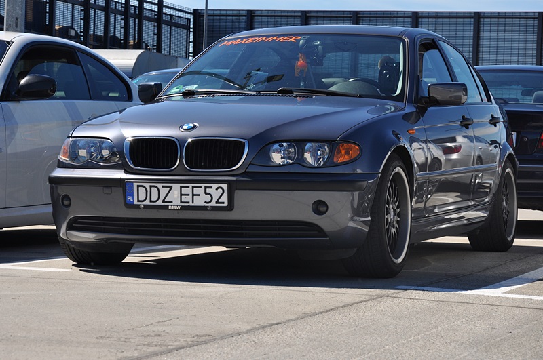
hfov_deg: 19.5
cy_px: 180
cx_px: 272
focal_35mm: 105
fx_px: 1581
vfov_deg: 13.0
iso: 200
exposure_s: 1/400
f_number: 10
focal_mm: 70
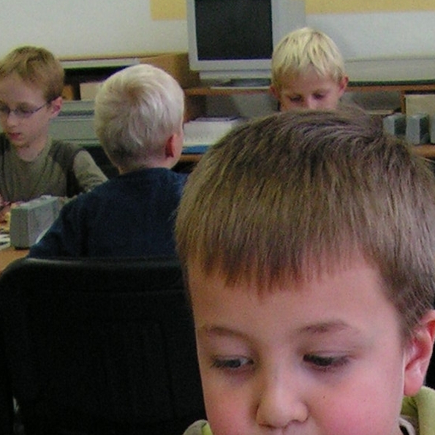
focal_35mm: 114
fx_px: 1621
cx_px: 303
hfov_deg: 15.2
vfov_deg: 14.2
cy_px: 662
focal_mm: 6
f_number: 3.2
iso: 160
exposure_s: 1/50
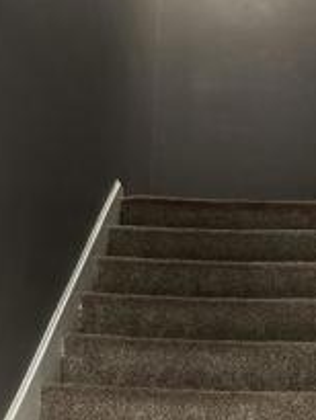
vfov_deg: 22.6
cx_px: 166
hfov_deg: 18.2
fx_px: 985
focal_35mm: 81
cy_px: 471
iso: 320
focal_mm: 5.96
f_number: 1.6
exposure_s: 1/60
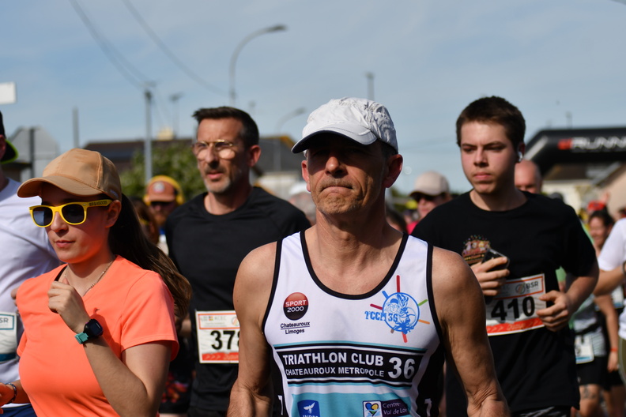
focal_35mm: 105
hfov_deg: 19.5
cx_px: 313
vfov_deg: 13.0
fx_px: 1826
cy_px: 208
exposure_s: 1/1600
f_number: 4.5
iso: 100
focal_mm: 70
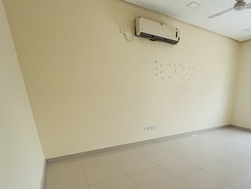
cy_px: 138
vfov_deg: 62.8
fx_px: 145
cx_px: 178
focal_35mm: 20
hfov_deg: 77.5
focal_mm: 1.57
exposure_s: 1/99
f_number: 1.8
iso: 125
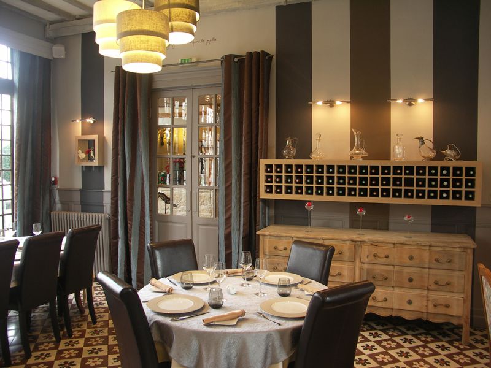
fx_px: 411
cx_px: 246
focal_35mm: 29
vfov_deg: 48.2
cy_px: 184
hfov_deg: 61.7
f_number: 2.8
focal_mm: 7.6
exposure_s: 1/10
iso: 100
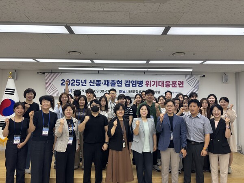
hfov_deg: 67.3
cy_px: 92
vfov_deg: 53.1
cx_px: 122
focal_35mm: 26
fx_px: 183
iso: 64
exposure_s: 1/132
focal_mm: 5.96
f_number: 1.6
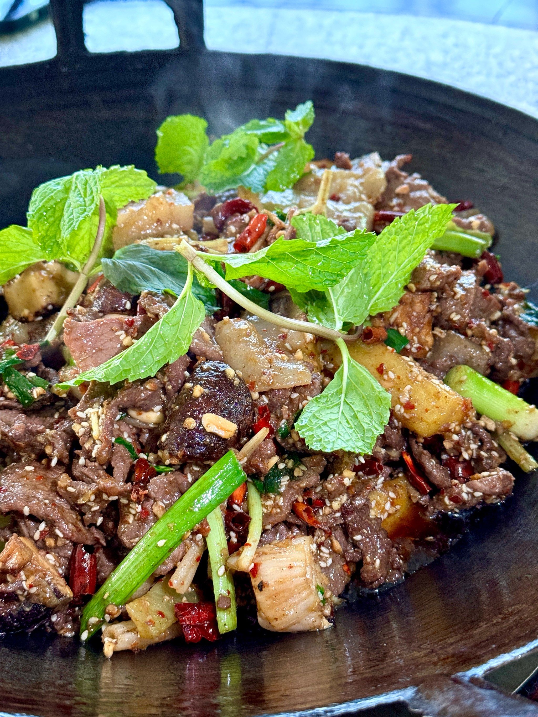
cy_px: 358
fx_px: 995
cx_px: 269
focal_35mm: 48
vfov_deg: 39.7
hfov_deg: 30.3
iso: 320
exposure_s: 1/40
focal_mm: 6.76
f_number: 1.78
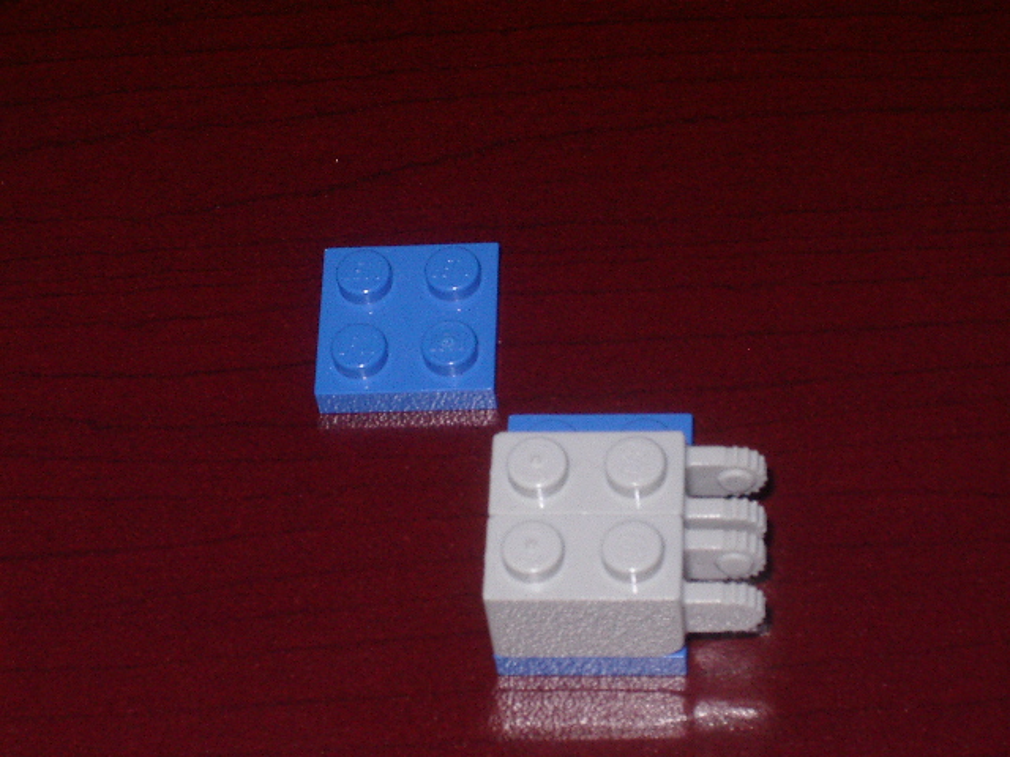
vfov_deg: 13.0
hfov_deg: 17.3
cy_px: 378
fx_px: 3326
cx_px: 505
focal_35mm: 114
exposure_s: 1/125
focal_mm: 17.4
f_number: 9
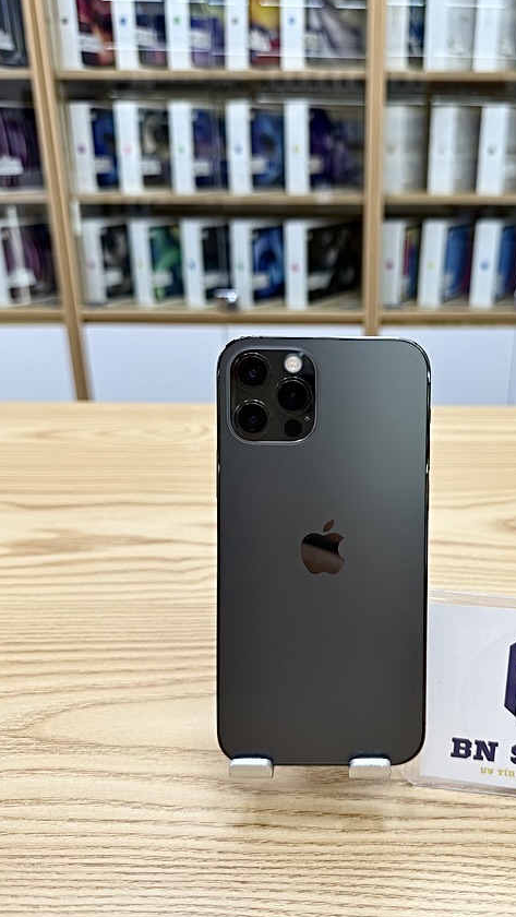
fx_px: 681
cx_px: 341
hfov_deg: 41.0
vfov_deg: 67.9
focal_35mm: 28
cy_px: 452
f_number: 1.78
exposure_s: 1/120
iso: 80
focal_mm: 6.76
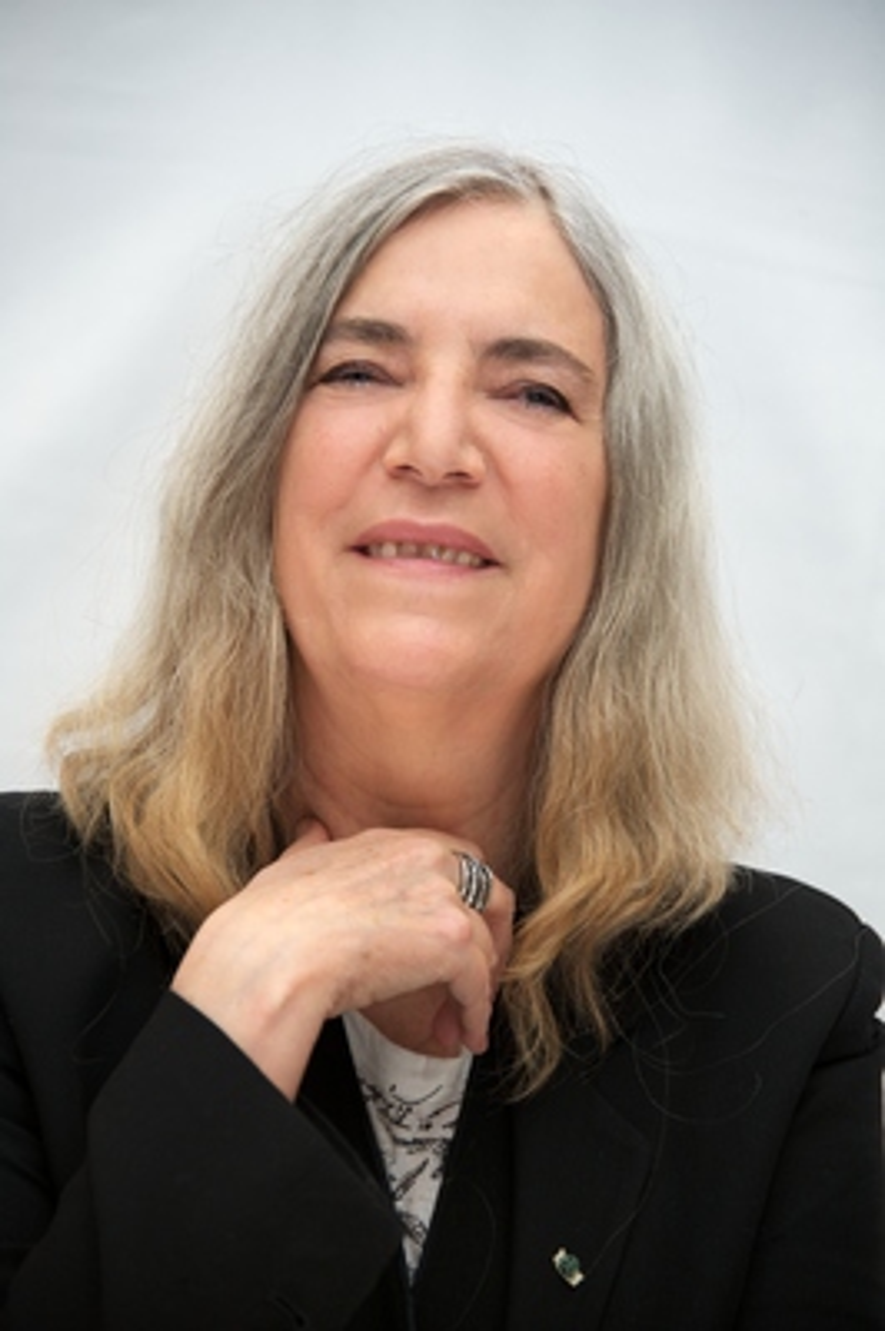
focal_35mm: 180
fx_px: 6649
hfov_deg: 7.6
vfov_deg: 11.4
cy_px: 666
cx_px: 442
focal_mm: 180
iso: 500
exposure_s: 1/60
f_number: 5.6
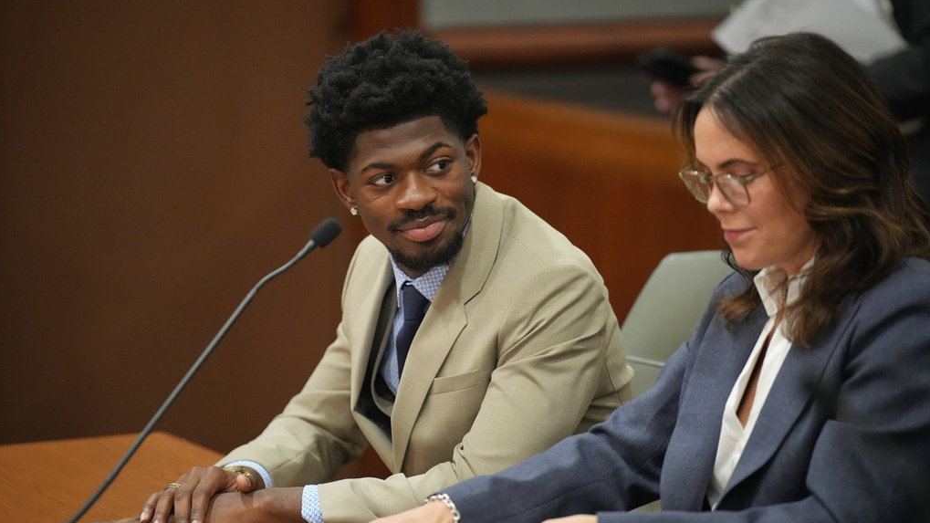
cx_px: 464
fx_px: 4956
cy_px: 294
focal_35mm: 201
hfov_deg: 10.7
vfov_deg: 6.0
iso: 5000
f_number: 2.8
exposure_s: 1/400
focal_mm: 191
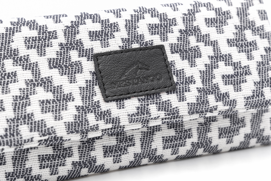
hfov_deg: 27.0
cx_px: 136
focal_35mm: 75
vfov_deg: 18.2
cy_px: 90
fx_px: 565
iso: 125
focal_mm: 50
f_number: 7.1
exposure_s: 1/4
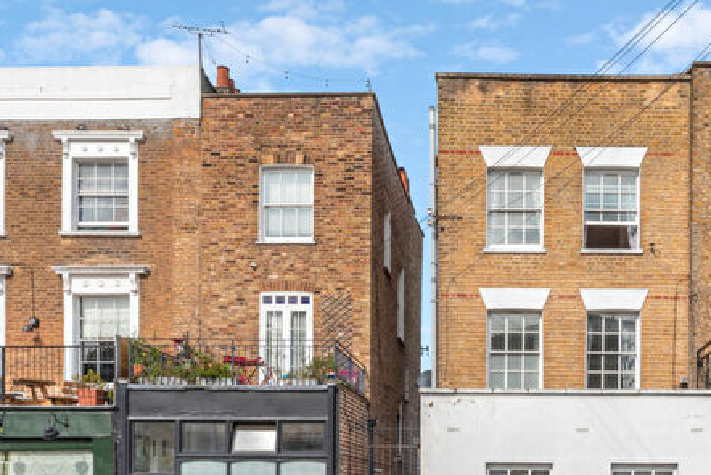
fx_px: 751
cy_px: 305
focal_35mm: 38
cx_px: 545
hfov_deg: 48.4
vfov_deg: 34.8
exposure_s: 1/640
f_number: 11
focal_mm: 24
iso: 800
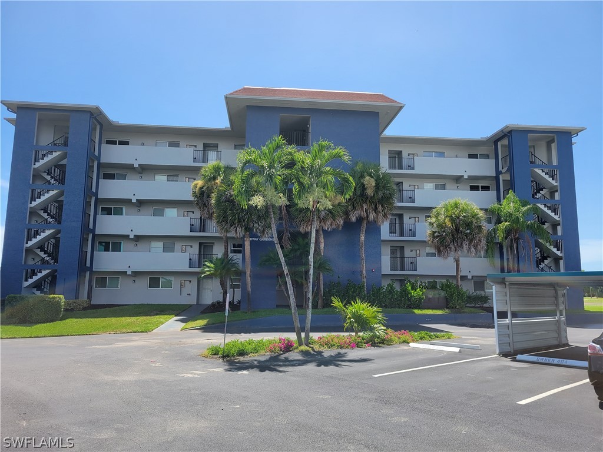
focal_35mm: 26
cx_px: 302
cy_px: 226
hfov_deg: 67.3
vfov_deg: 53.1
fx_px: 453
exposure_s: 1/1809
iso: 40
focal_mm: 5.4
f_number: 1.8
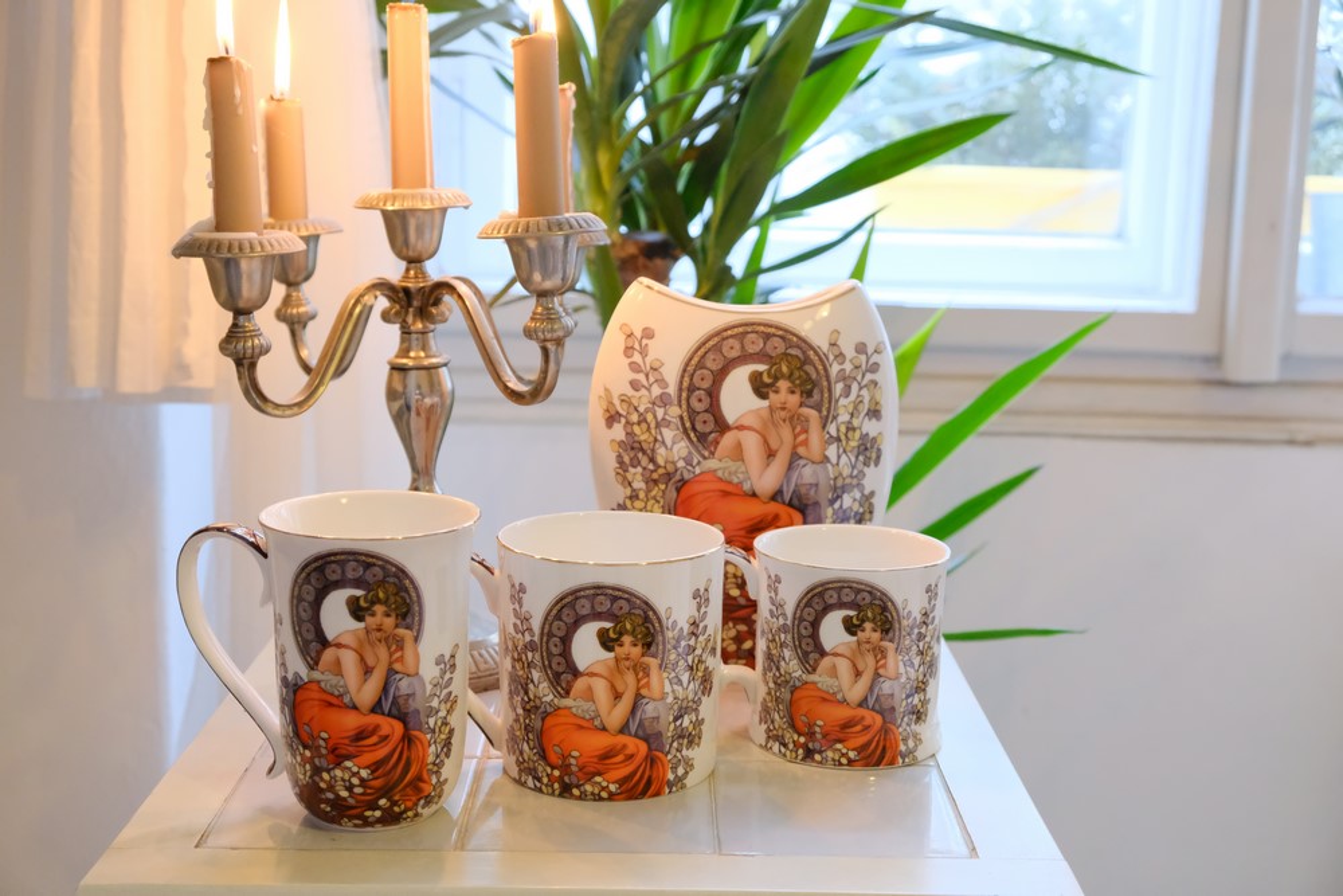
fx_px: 1679
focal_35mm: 45
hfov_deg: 43.6
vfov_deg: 29.9
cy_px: 448
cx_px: 672
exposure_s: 1/60
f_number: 5
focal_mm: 30.2
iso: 6400
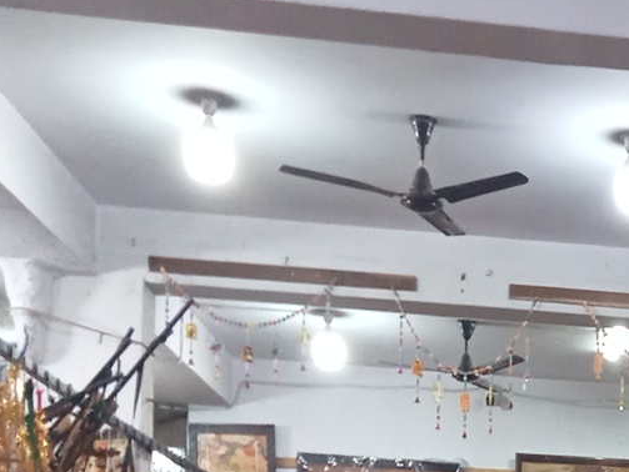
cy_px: 656
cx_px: 855
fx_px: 1618
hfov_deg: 19.9
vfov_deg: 15.6
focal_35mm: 89
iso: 342
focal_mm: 3.46
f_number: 2.2
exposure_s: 1/33.3
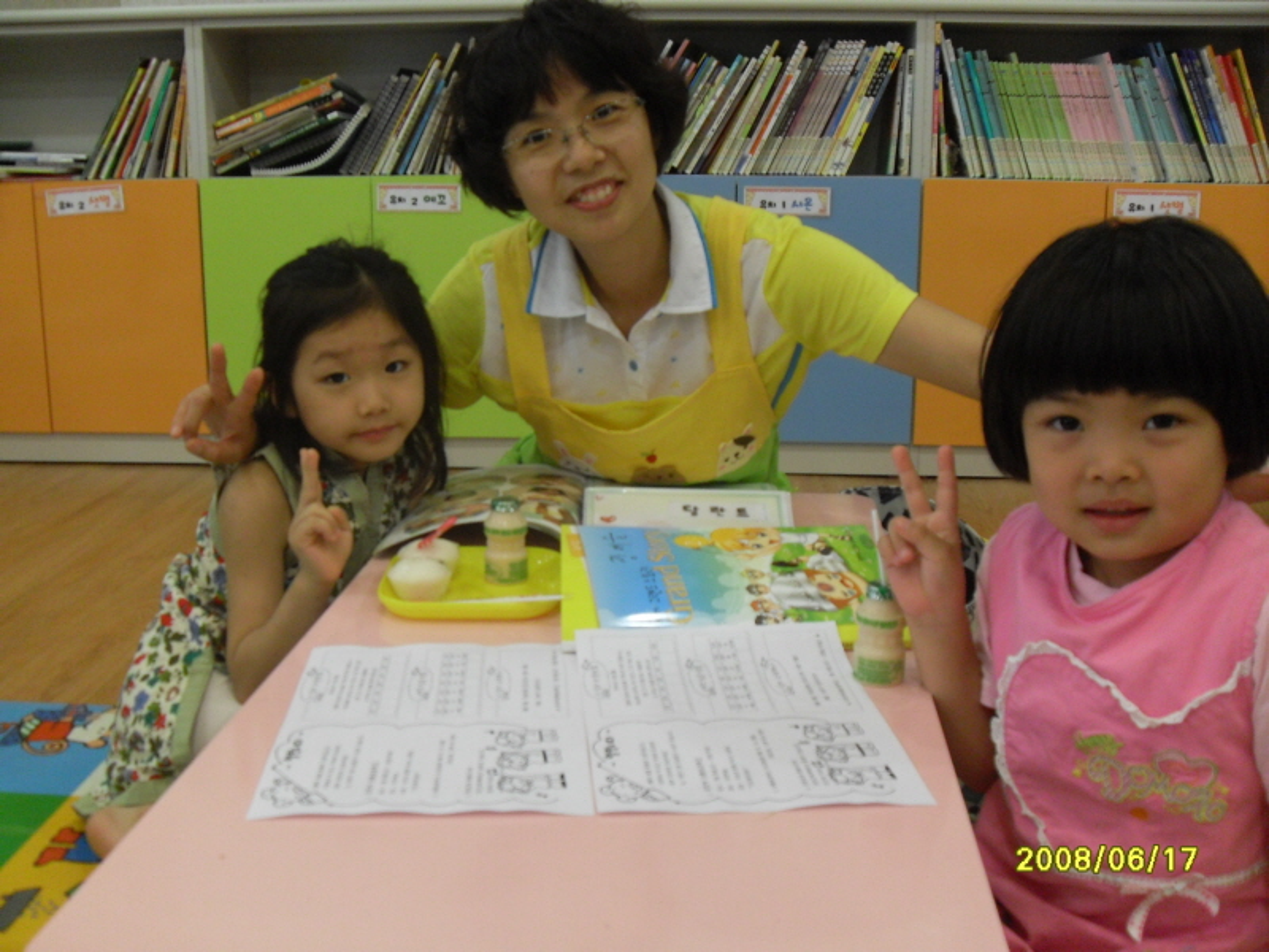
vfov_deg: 38.7
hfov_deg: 50.1
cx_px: 634
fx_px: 1356
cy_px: 476
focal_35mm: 37
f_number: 2.8
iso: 200
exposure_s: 1/30
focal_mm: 6.3
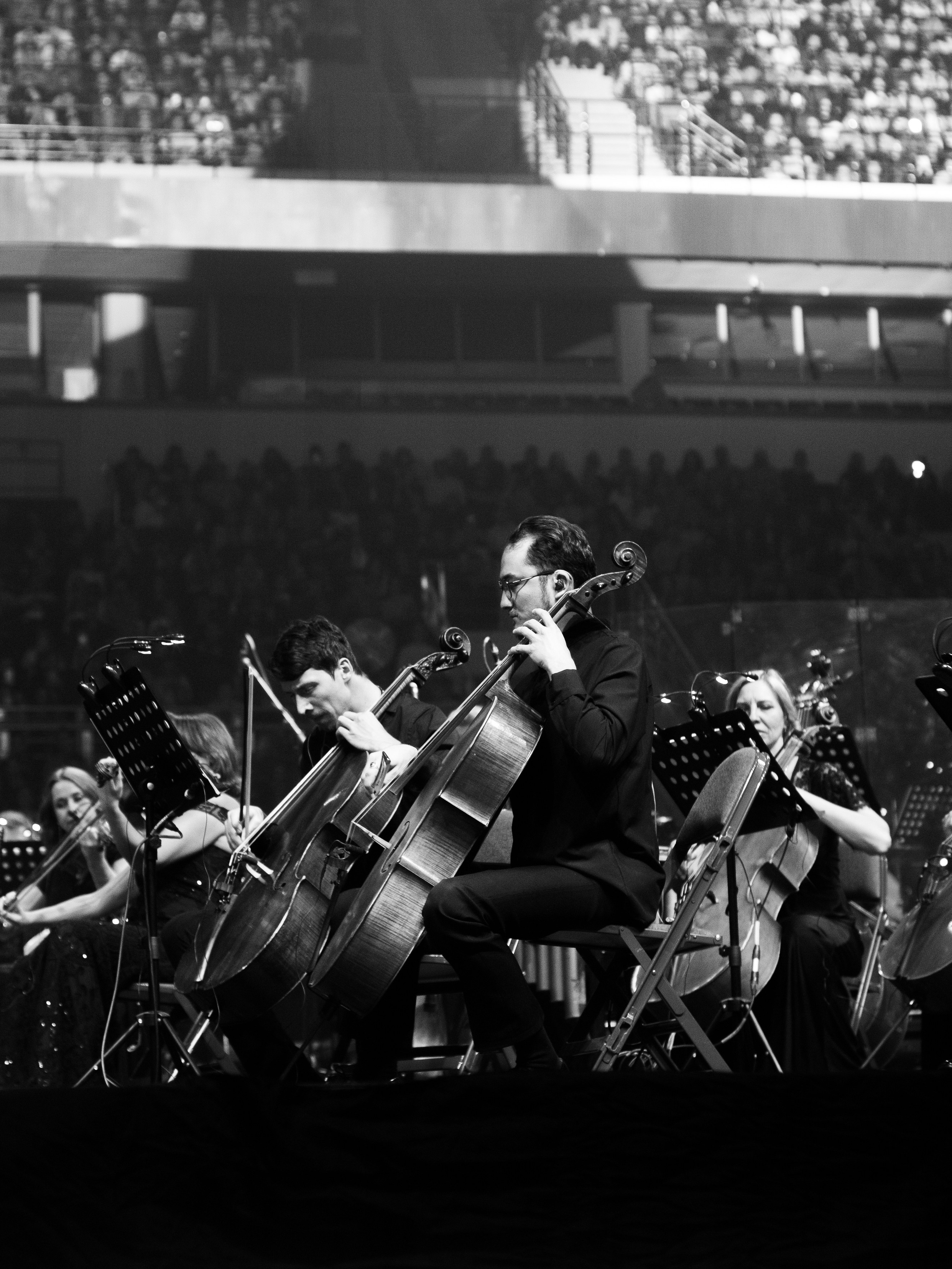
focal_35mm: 29
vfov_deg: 61.6
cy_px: 614
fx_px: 1063
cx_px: 483
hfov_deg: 48.2
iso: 800
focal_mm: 17
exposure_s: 1/100
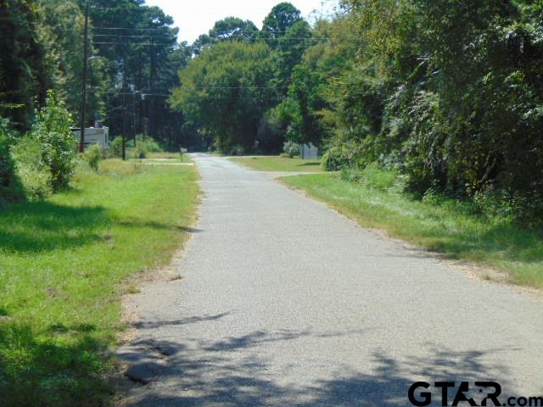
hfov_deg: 27.4
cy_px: 204
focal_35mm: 71
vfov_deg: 20.7
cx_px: 272
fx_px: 1114
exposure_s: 1/640
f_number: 3.7
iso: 80
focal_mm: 12.8
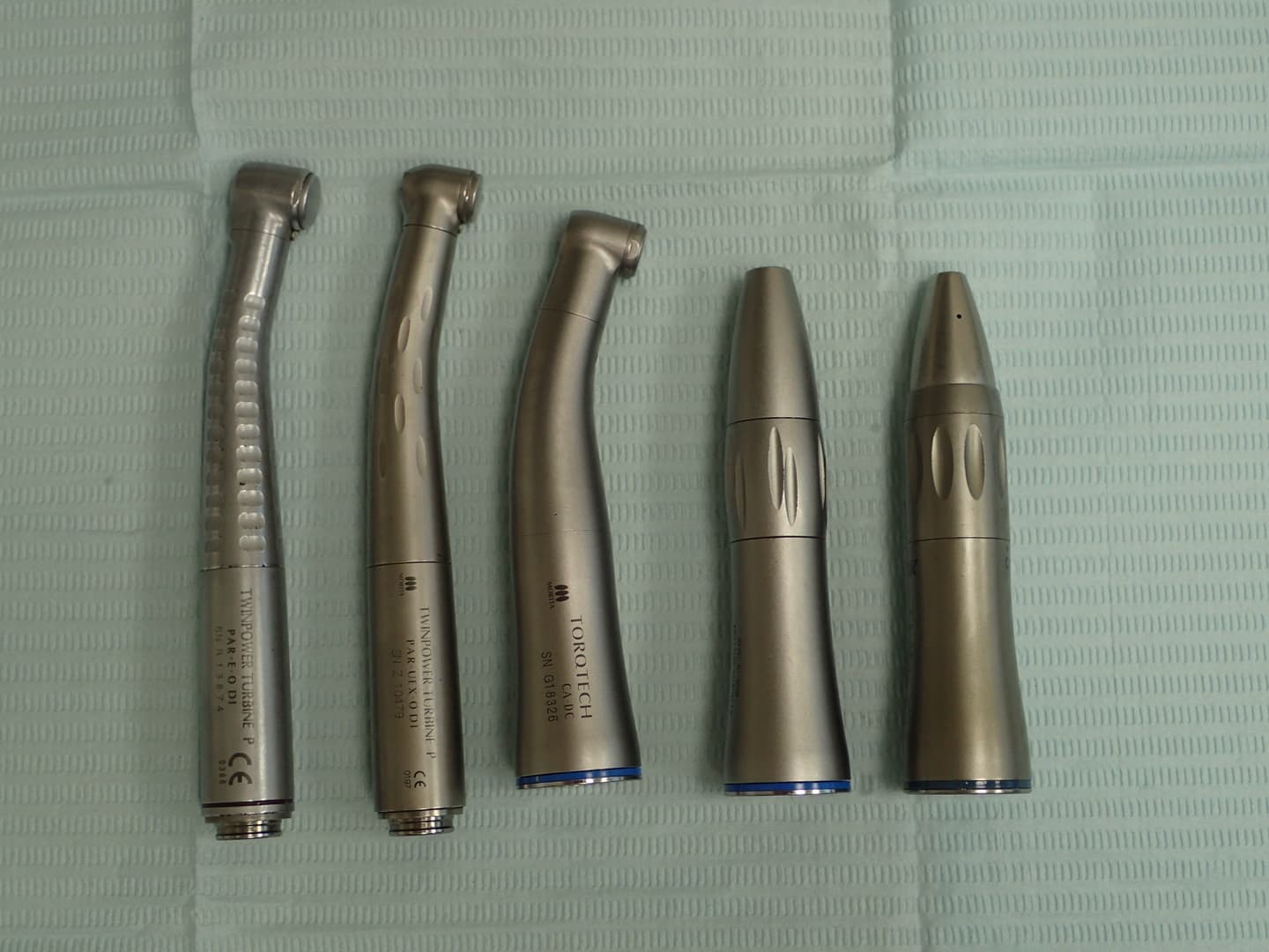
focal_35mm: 53
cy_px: 476
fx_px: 1943
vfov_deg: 27.5
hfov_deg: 36.2
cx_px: 634
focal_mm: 9.61
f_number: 3.4
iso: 125
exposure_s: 1/100
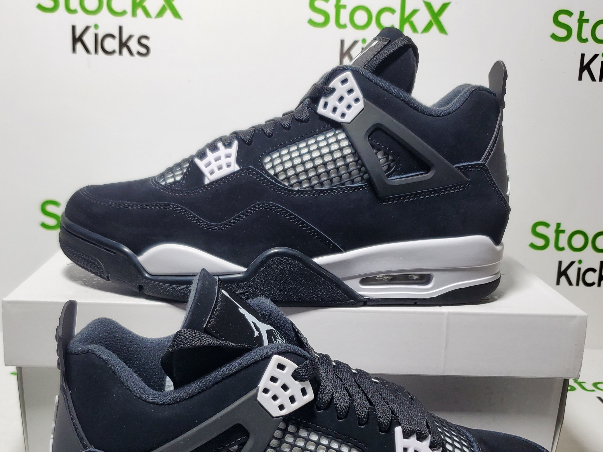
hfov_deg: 49.0
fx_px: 662
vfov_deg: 37.1
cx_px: 305
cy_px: 316
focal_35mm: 38
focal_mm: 4.3
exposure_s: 1/429
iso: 50
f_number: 1.5
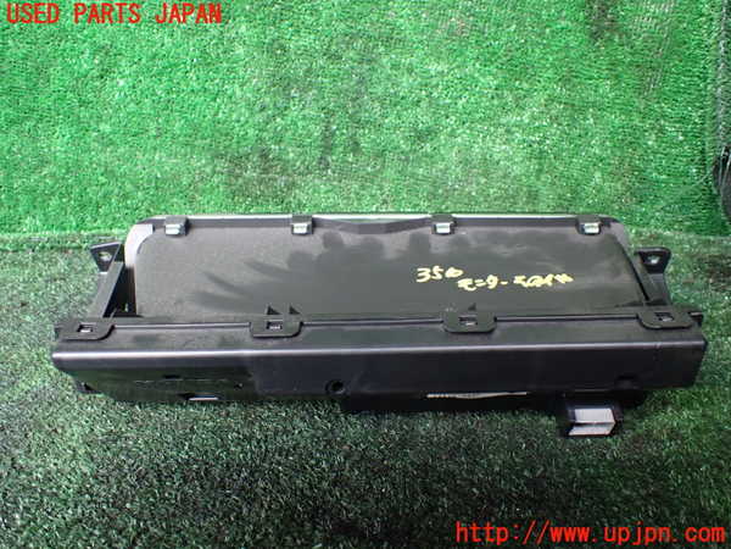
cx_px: 366
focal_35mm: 30
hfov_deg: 60.0
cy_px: 274
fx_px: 634
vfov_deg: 46.8
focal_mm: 5.4
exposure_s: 1/30
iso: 800
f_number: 2.3
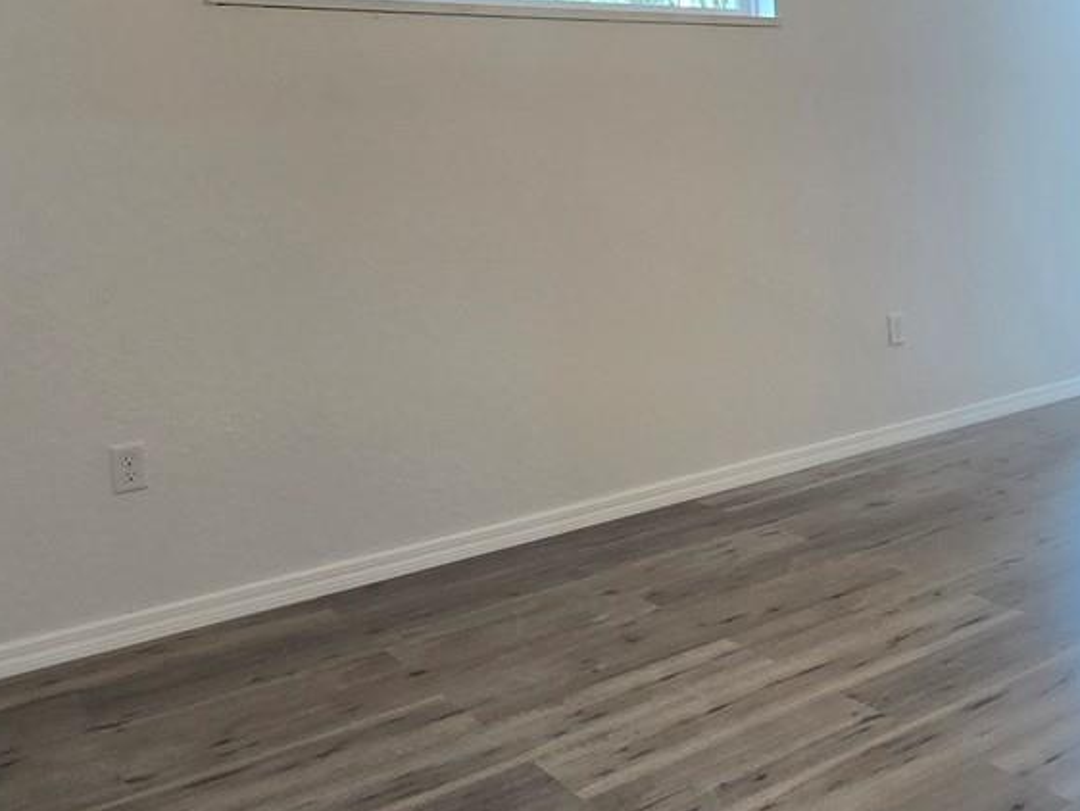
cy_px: 227
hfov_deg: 46.8
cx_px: 901
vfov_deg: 37.9
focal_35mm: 37
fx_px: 1155
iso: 100
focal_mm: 2.2
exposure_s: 1/60
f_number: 2.2
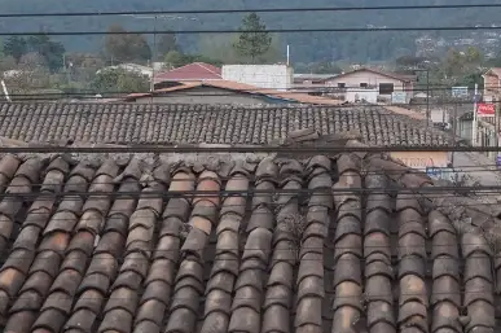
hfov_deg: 21.9
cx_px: 329
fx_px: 1293
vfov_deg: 14.7
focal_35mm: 93
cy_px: 153
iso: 1000
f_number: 4.5
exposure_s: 1/160
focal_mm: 30
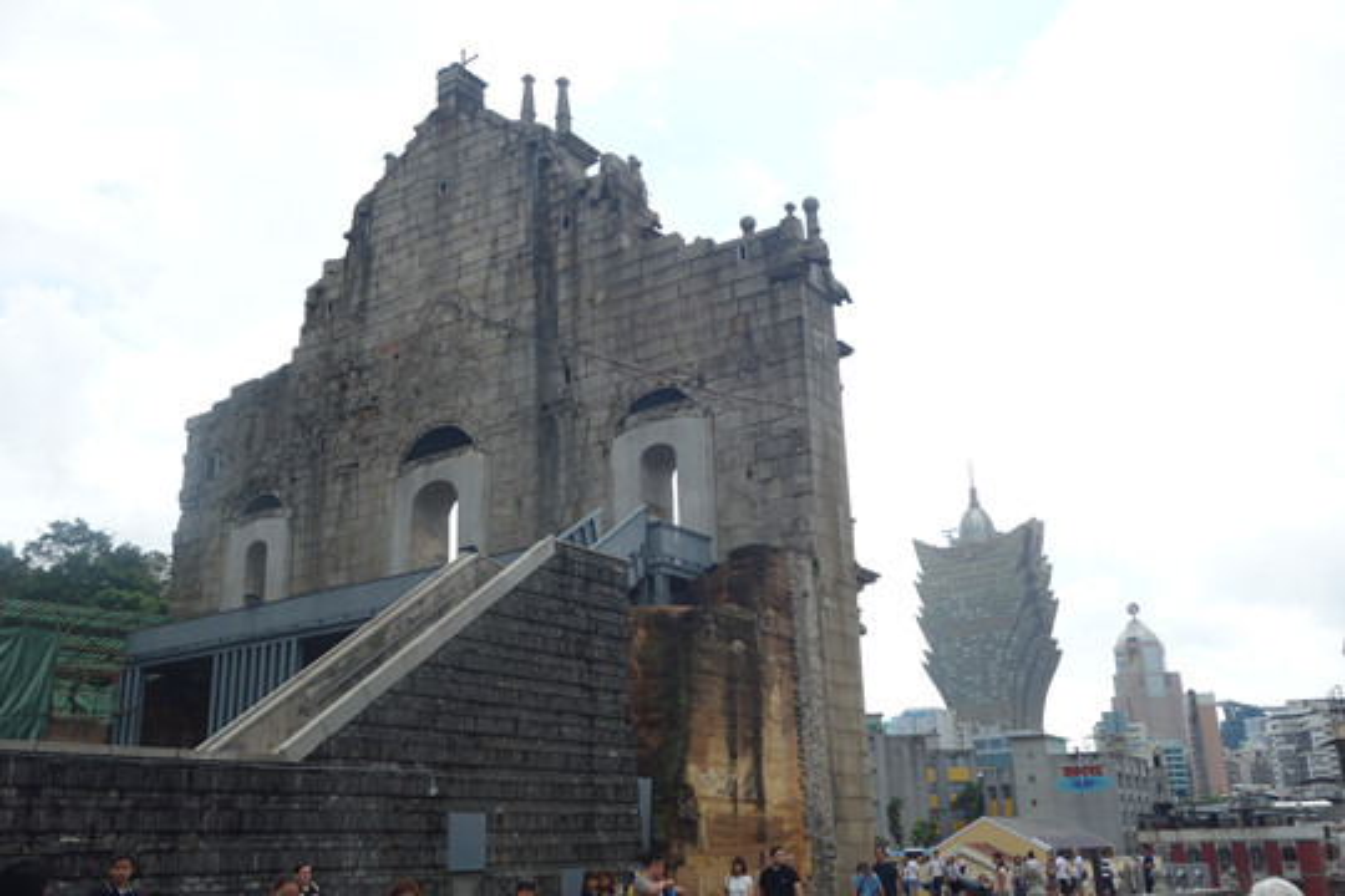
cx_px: 672
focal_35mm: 34
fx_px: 1270
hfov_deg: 55.8
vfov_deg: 38.9
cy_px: 448
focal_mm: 12.48
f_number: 5.6
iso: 125
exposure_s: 1/250
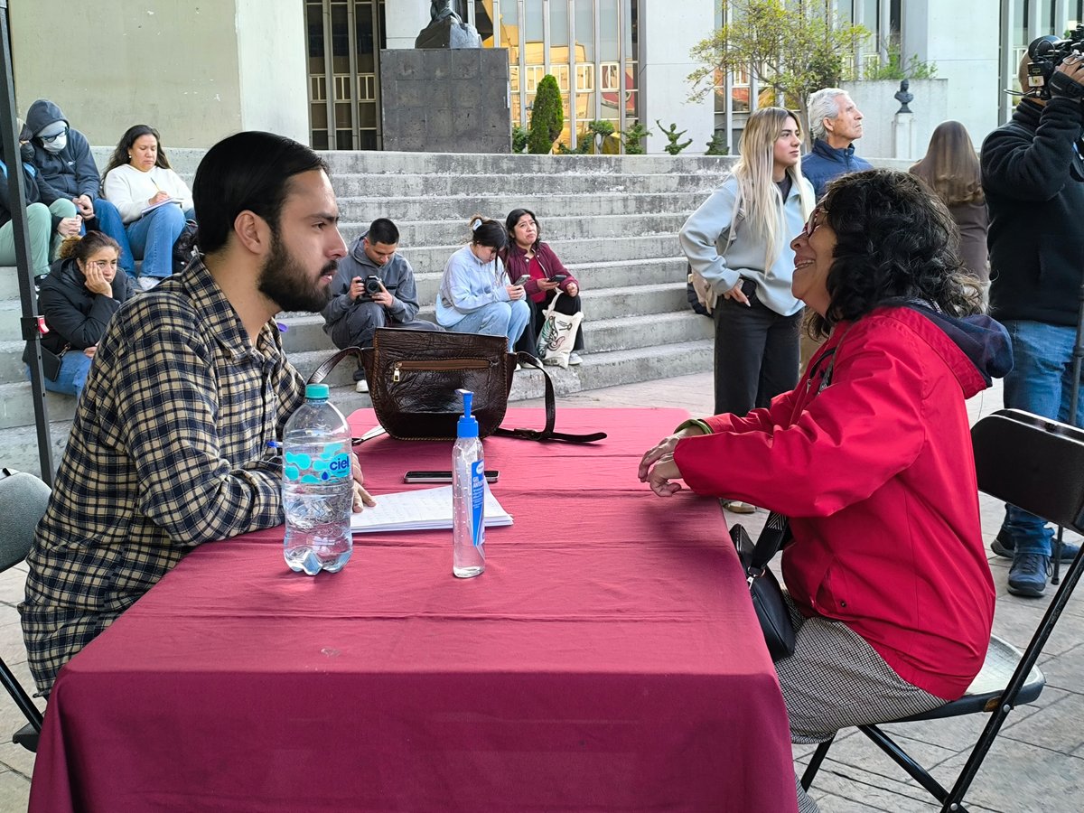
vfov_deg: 31.5
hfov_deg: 41.2
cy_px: 406
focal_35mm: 46
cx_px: 542
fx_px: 1440
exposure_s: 1/120
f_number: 1.65
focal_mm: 6.14
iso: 250
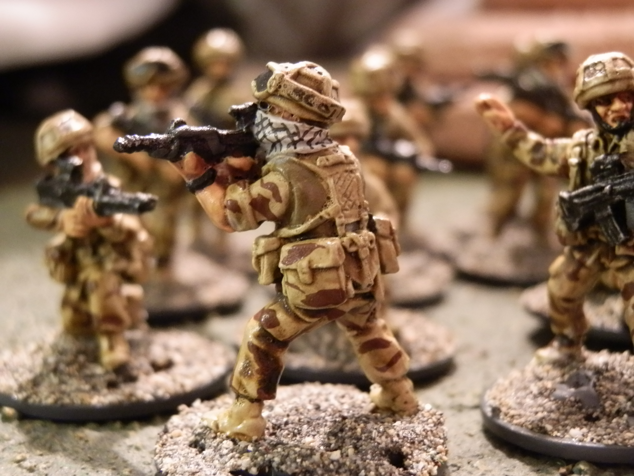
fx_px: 1117
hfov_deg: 31.7
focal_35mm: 61
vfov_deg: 24.0
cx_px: 317
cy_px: 238
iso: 400
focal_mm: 10.99
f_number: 3.7
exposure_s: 1/6
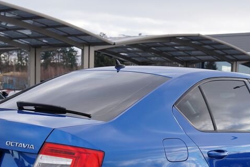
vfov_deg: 16.8
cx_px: 138
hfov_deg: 25.7
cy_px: 173
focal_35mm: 79
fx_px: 549
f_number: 5.6
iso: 100
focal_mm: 37
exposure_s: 1/160
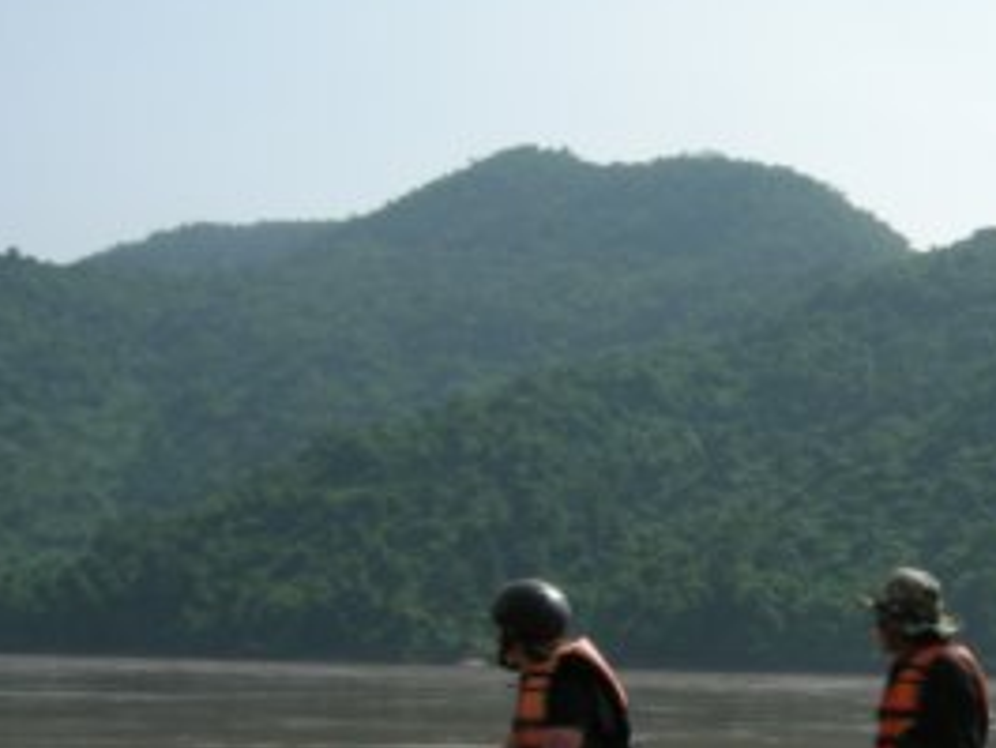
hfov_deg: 21.7
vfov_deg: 16.8
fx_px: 2504
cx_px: 988
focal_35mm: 87
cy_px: 673
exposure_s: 1/364
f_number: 6.1
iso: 64
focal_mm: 7.5
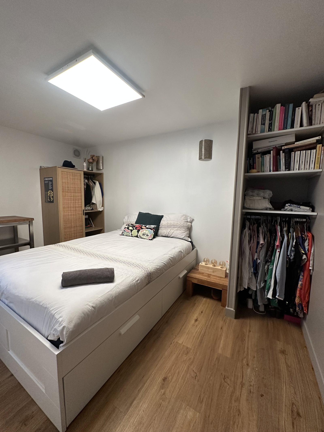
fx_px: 175
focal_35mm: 14
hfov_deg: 85.7
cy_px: 216
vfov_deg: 102.1
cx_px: 162
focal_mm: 2.22
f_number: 2.2
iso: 200
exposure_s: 1/100
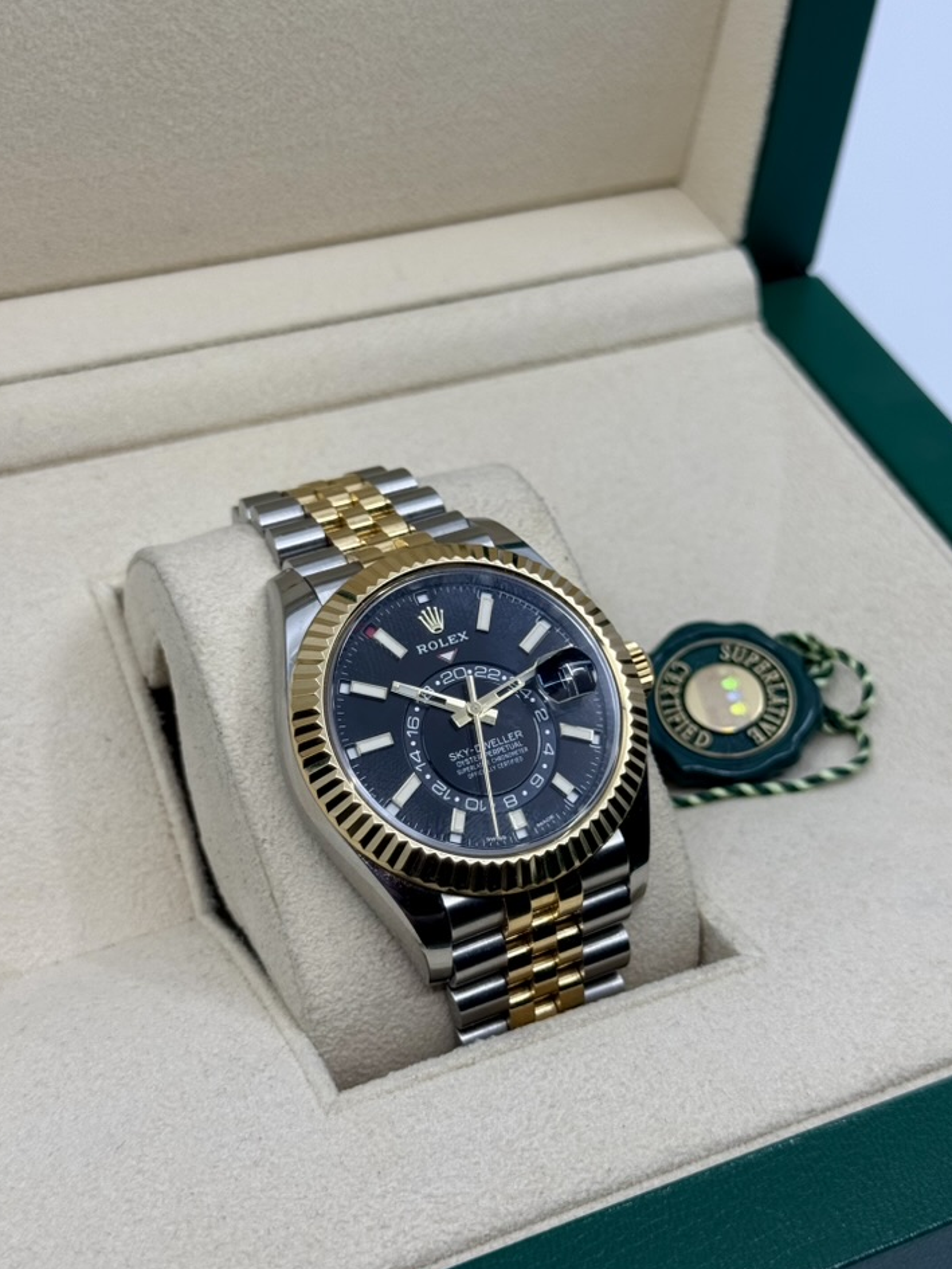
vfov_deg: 36.8
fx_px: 1906
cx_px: 497
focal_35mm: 52
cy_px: 596
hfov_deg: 28.0
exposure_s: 1/693
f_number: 1.78
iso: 64
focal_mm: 6.76
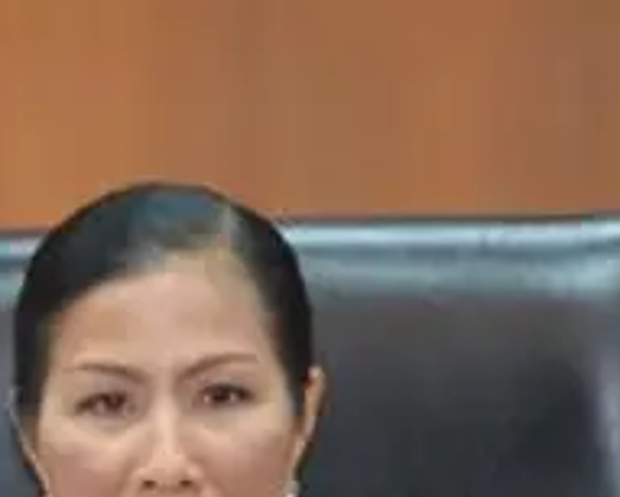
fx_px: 14045
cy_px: 819
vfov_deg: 2.0
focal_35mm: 765
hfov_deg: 2.5
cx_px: -49
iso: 1600
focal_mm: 200
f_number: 3.3
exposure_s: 1/180
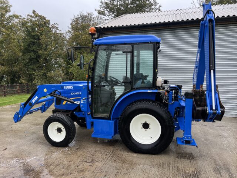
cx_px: 118
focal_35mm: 26
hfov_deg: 67.3
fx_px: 178
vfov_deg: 53.1
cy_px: 89
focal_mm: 5.7
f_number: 1.5
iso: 40
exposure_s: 1/178
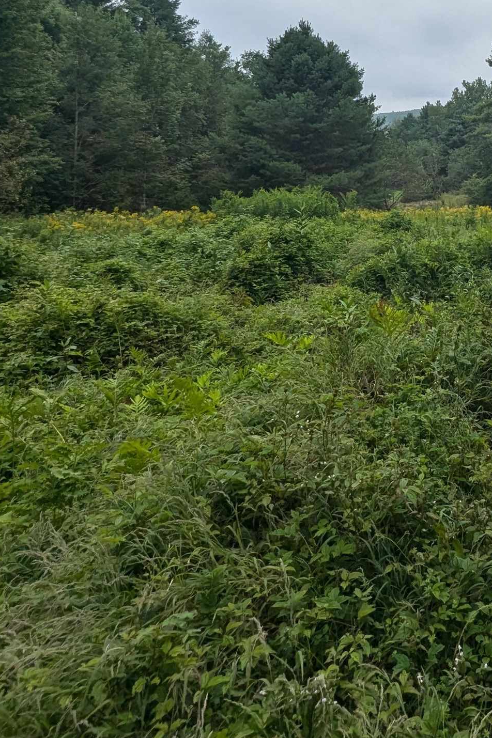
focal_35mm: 29
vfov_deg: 58.8
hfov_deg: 39.5
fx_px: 595
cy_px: 148
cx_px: 496
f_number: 2.2
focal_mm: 1.95
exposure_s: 1/928
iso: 47
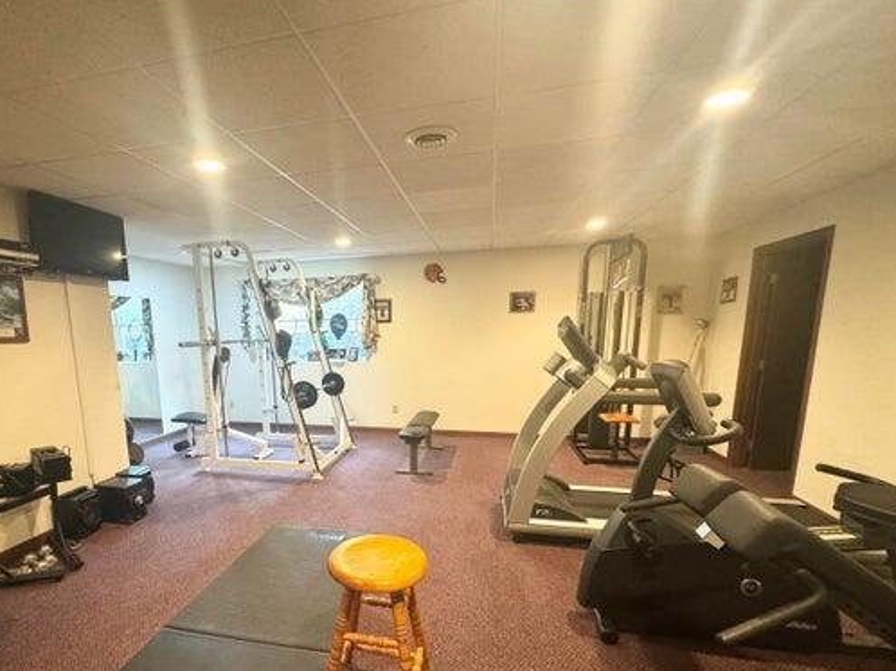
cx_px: 362
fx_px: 466
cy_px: 416
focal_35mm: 18
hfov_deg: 86.8
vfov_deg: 70.5
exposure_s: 1/60
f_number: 2.2
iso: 640
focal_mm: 2.22
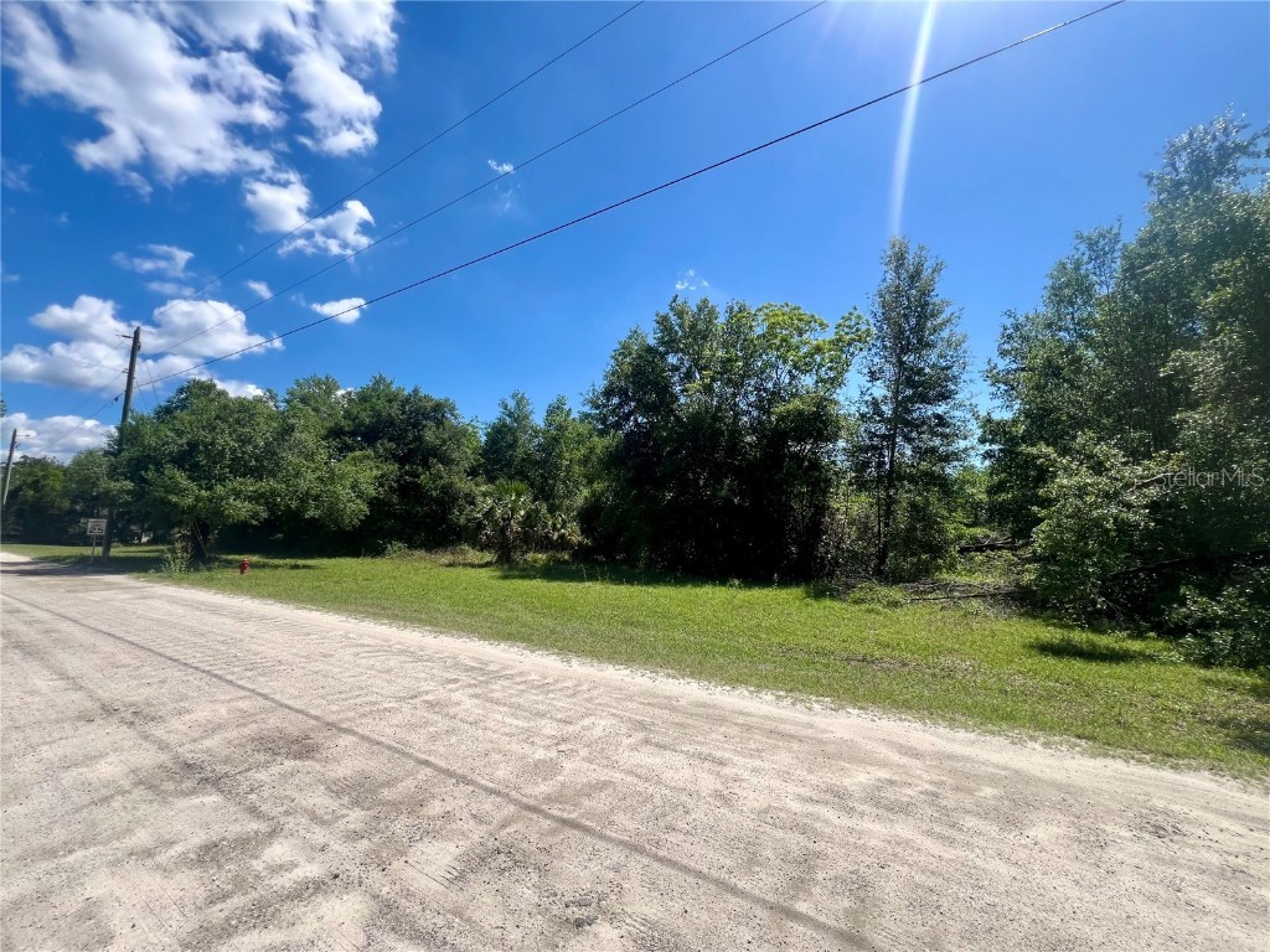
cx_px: 635
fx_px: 477
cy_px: 476
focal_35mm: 13
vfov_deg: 89.9
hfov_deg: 106.2
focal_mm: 1.57
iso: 32
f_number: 1.8
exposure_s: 1/1206
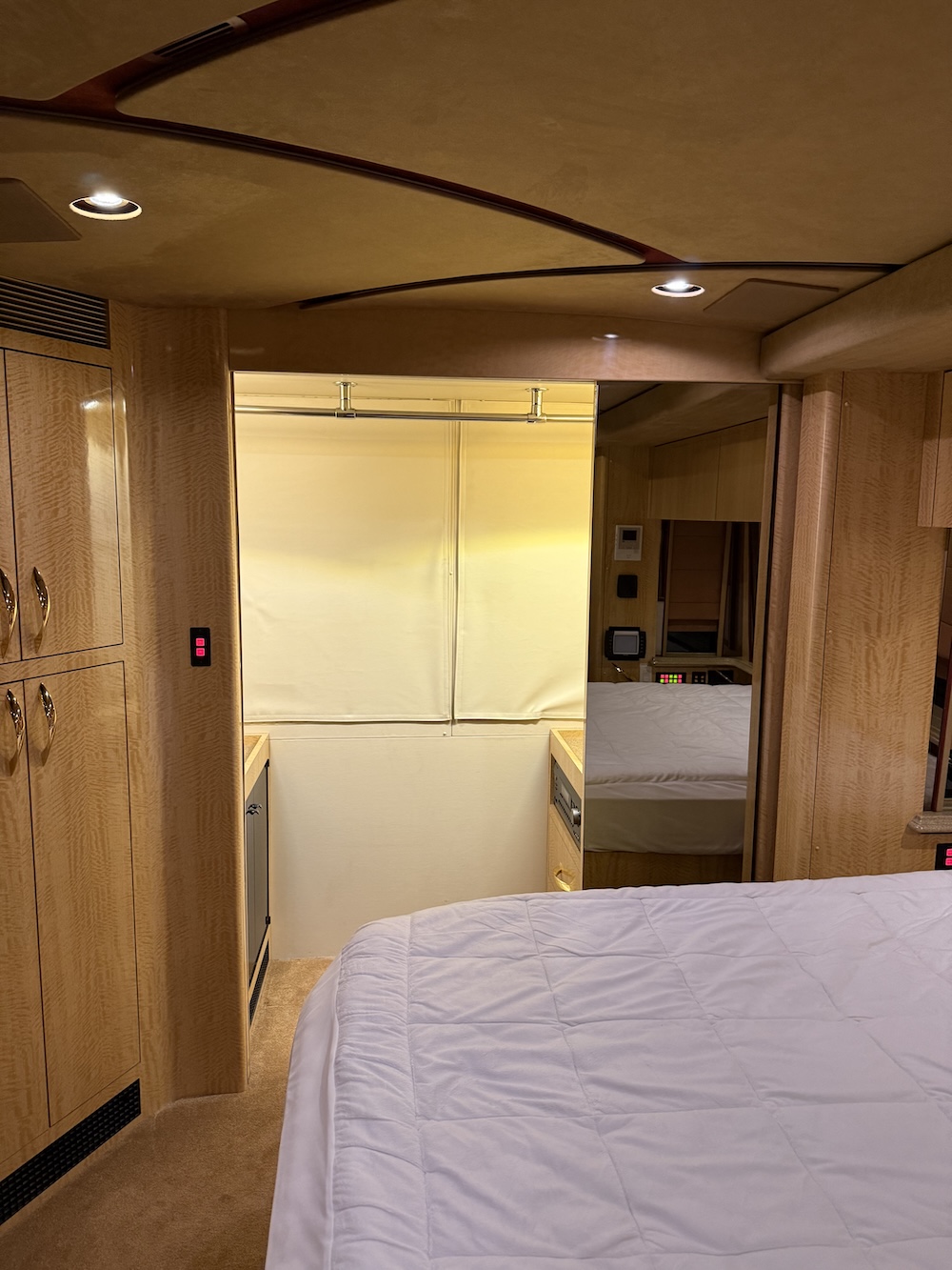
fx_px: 880
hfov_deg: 56.8
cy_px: 635
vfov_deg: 71.6
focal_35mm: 24
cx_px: 476
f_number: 1.78
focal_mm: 6.76
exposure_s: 1/60
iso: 250
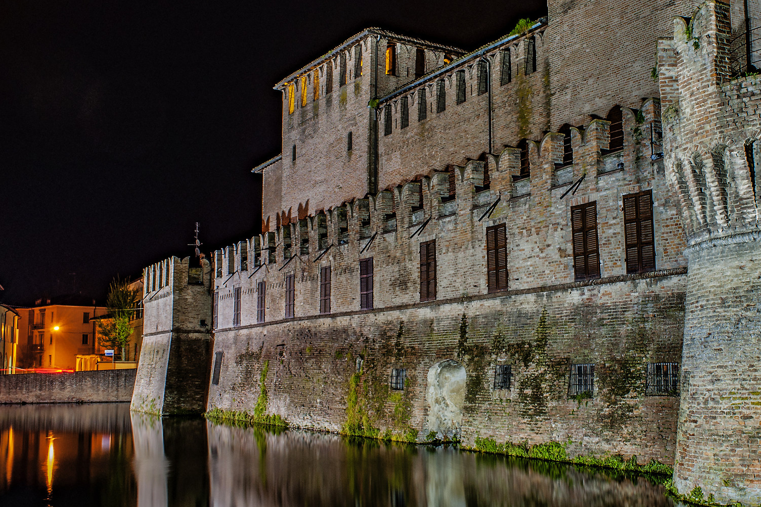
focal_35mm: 43
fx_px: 909
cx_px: 482
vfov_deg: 31.1
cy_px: 208
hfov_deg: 45.0
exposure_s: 20
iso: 100
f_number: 11
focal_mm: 18
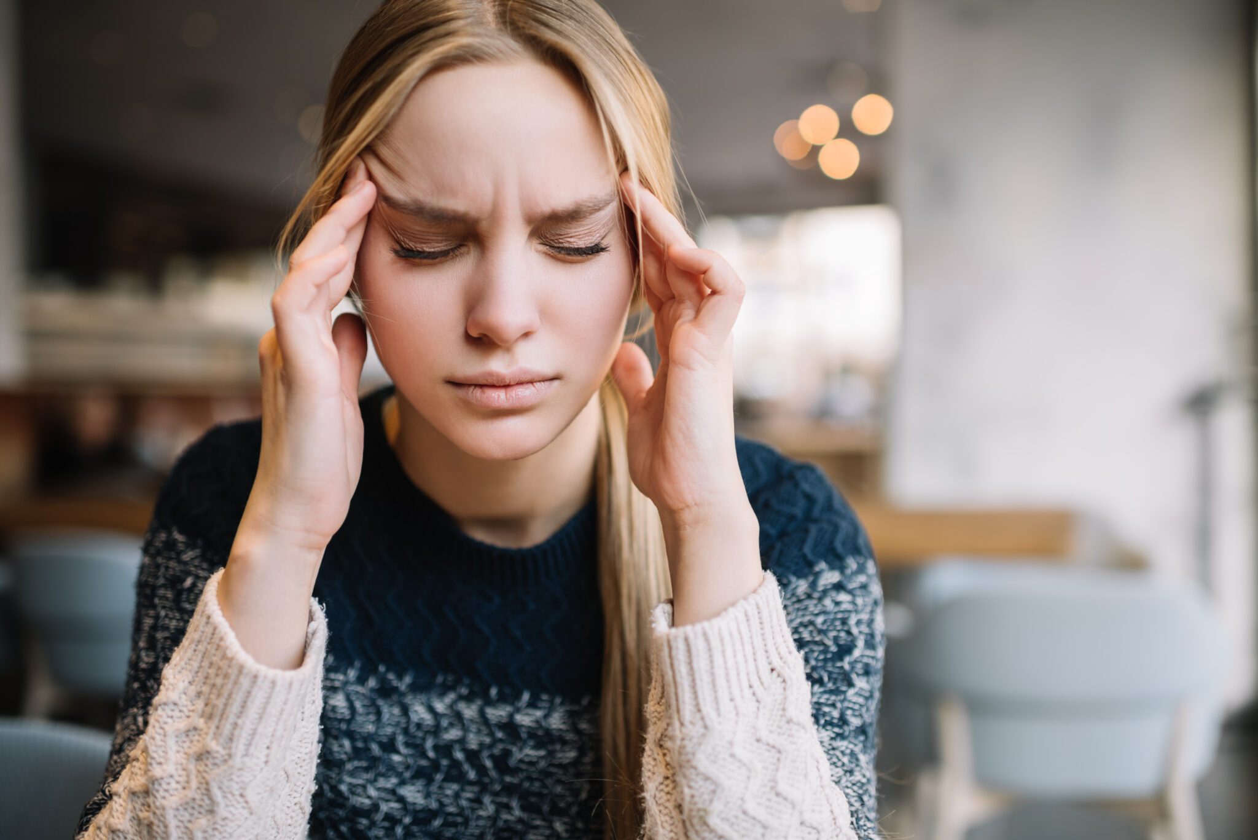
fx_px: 1223
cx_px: 629
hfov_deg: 54.4
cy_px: 420
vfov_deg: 37.9
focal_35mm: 35
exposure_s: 1/100
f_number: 2
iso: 160
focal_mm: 35
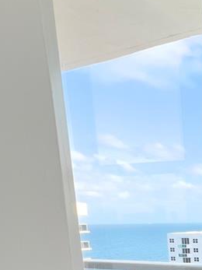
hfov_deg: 23.6
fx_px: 350
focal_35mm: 45
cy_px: 282
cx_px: 324
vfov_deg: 36.9
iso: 50
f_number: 1.8
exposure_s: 1/120
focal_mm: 1.57
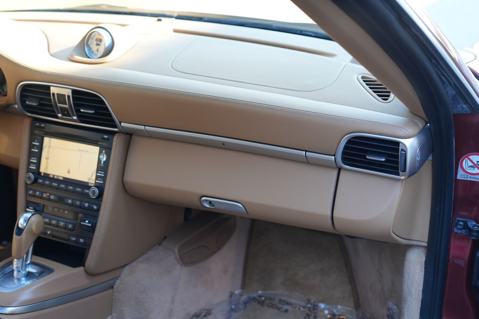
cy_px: 160
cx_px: 240
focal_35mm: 50
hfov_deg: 39.6
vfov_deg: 27.0
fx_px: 665
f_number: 4
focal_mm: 50
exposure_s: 1/60
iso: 500
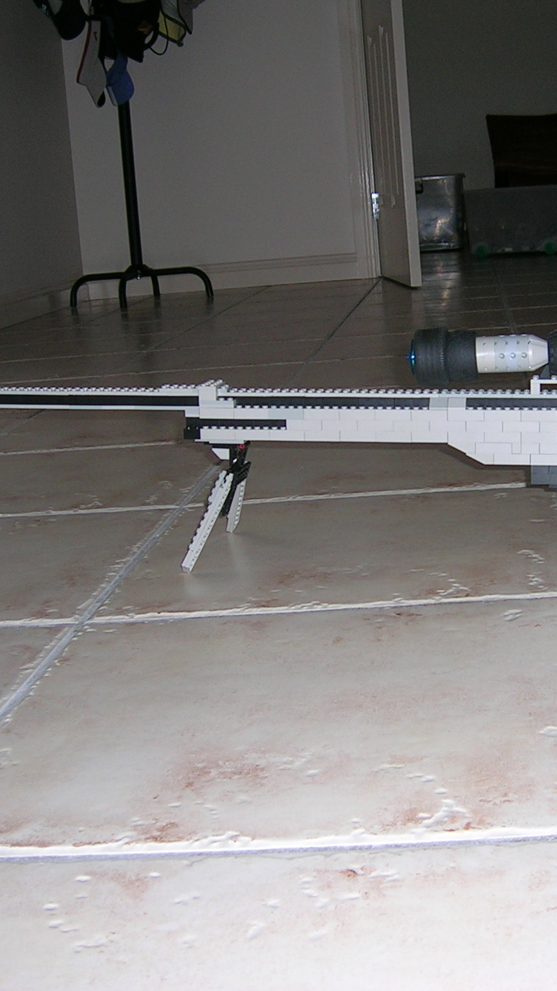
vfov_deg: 40.6
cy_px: 495
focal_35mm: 51
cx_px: 435
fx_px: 1339
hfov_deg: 23.2
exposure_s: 1/60.1
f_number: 2.8
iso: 50
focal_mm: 5.4
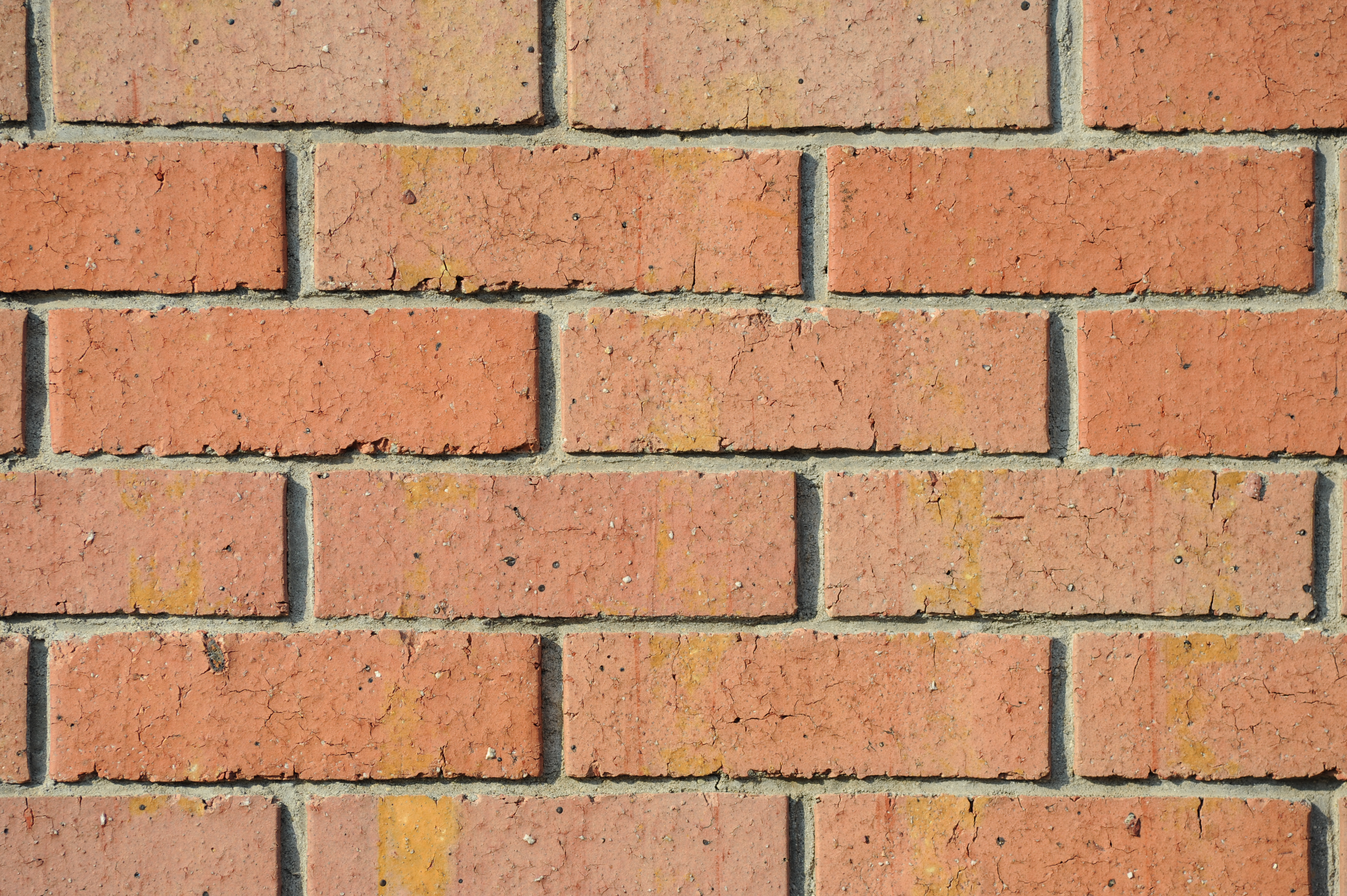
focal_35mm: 180
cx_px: 674
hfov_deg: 11.4
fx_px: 6731
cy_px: 448
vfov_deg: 7.6
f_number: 5.6
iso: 200
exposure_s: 1/640
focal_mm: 180
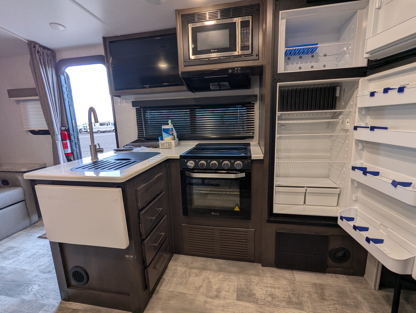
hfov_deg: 94.4
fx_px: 193
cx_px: 208
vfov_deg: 78.2
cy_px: 156
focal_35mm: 16
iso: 50
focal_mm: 2.35
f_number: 2.2
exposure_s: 1/47.3
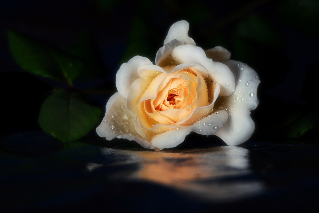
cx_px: 160
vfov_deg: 1.8
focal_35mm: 750
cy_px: 106
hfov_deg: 2.7
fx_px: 6645
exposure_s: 1/250
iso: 160
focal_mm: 500
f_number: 6.3
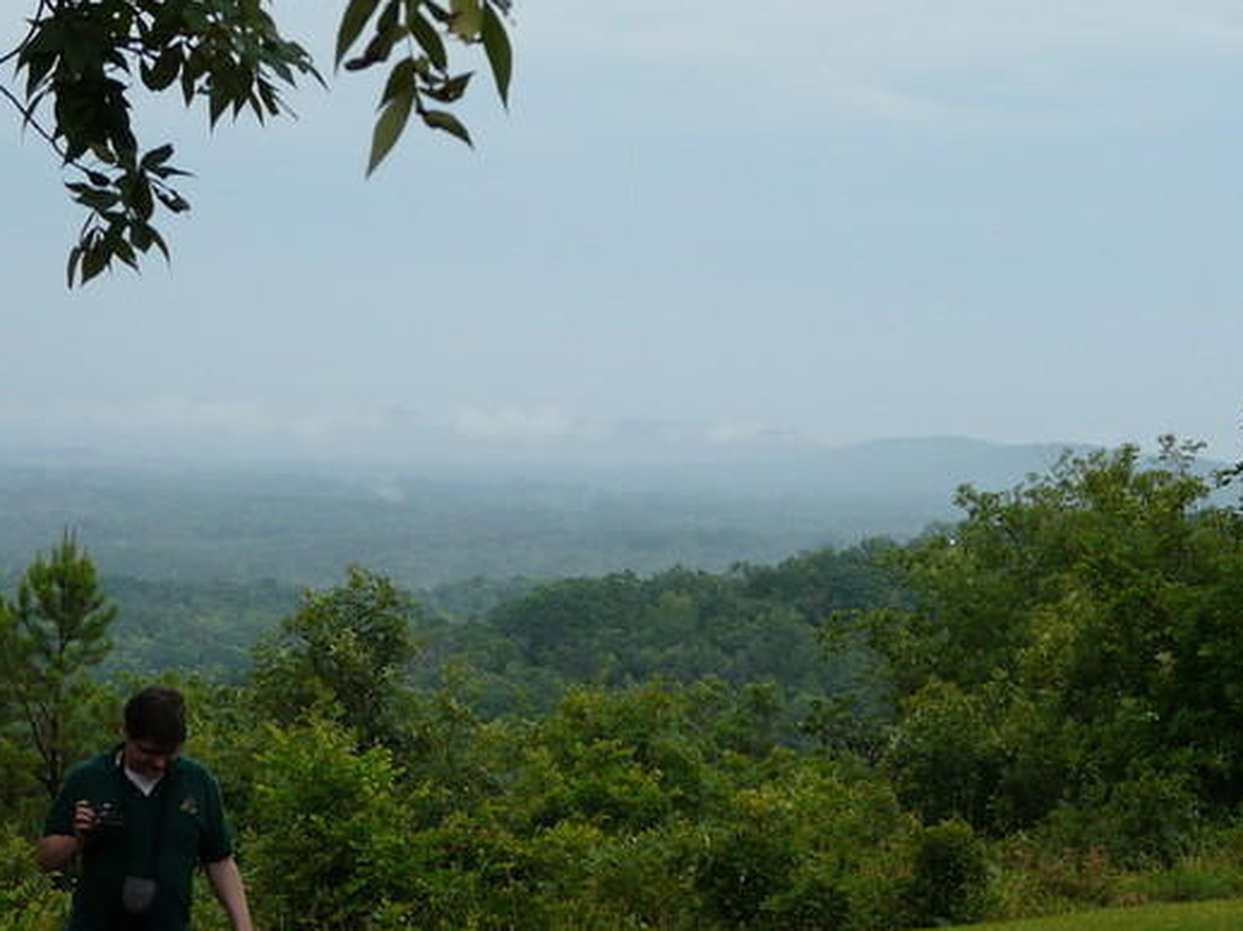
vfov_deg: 12.9
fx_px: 4128
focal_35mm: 115
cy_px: 530
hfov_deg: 17.1
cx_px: 564
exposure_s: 1/80
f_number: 3.2
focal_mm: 12
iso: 100
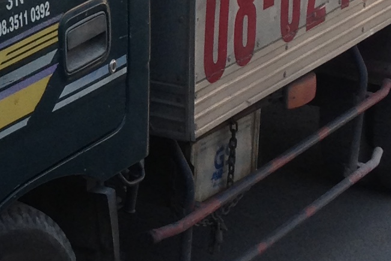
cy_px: -10
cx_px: -62
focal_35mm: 172
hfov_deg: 11.7
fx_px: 1868
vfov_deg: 7.9
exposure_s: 1/516
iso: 50
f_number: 2.4
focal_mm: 4.12
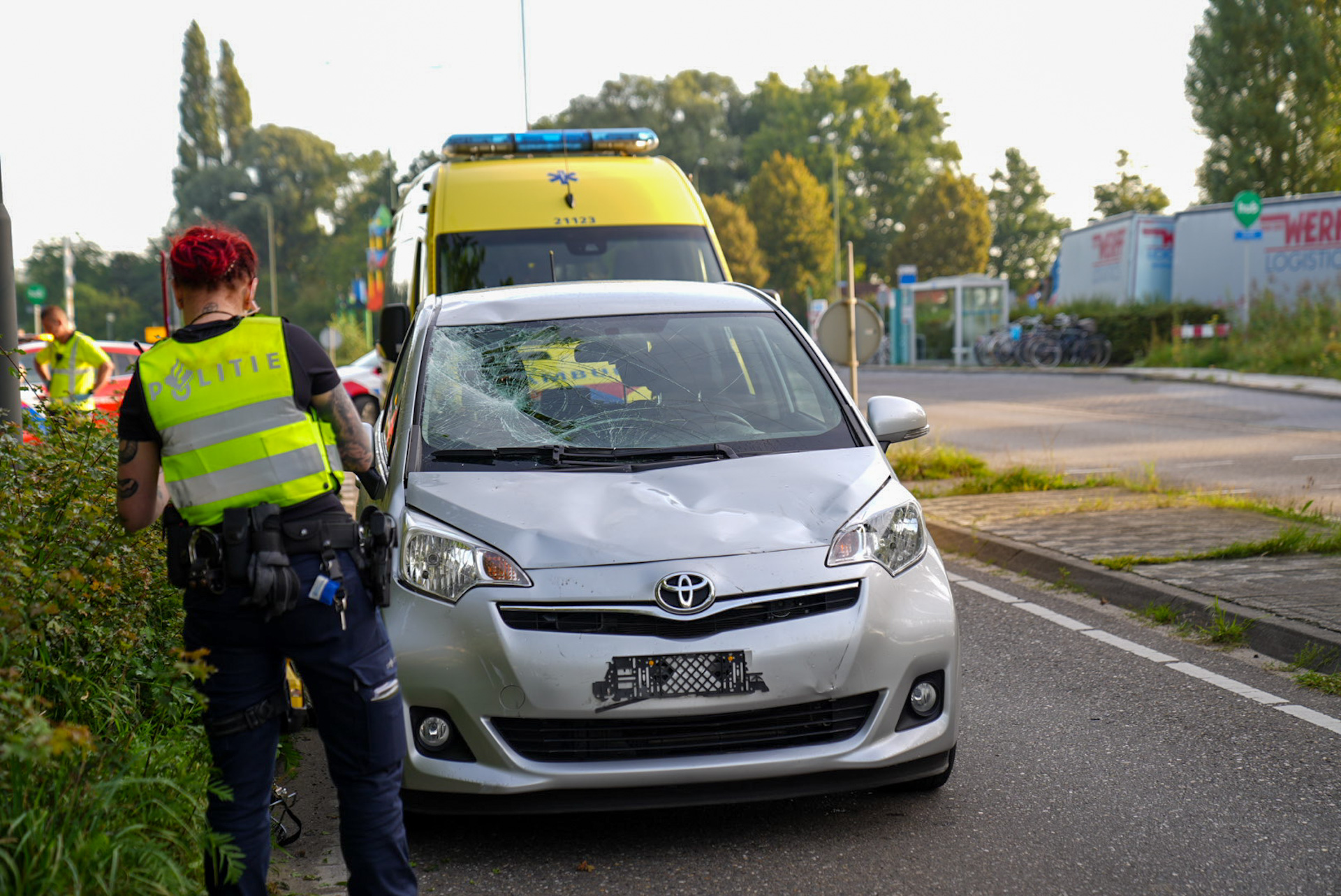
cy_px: 448
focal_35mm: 62
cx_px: 670
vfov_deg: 21.9
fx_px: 2311
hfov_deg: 32.4
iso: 80
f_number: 2.8
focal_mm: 62
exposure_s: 1/200
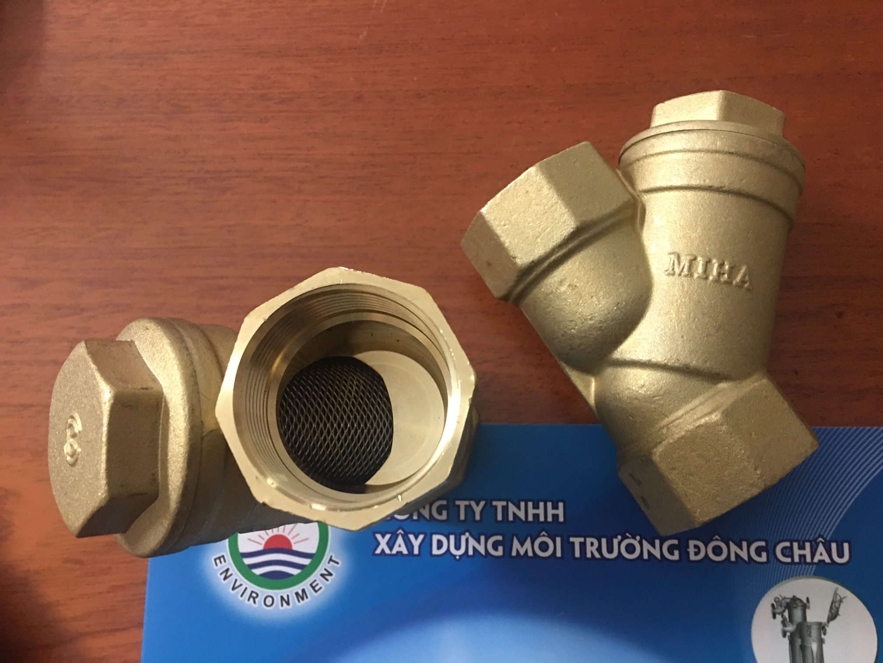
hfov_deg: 61.7
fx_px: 740
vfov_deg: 48.2
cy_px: 332
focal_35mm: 29
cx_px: 442
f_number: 2.2
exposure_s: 1/8
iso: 100
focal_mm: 4.15
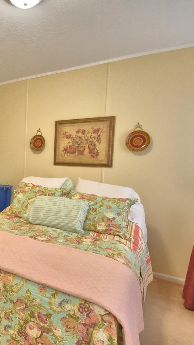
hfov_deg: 42.0
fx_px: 219
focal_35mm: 24
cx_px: 4
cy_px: 174
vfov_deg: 76.3
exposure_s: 1/30
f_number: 4.5
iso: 400
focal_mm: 10
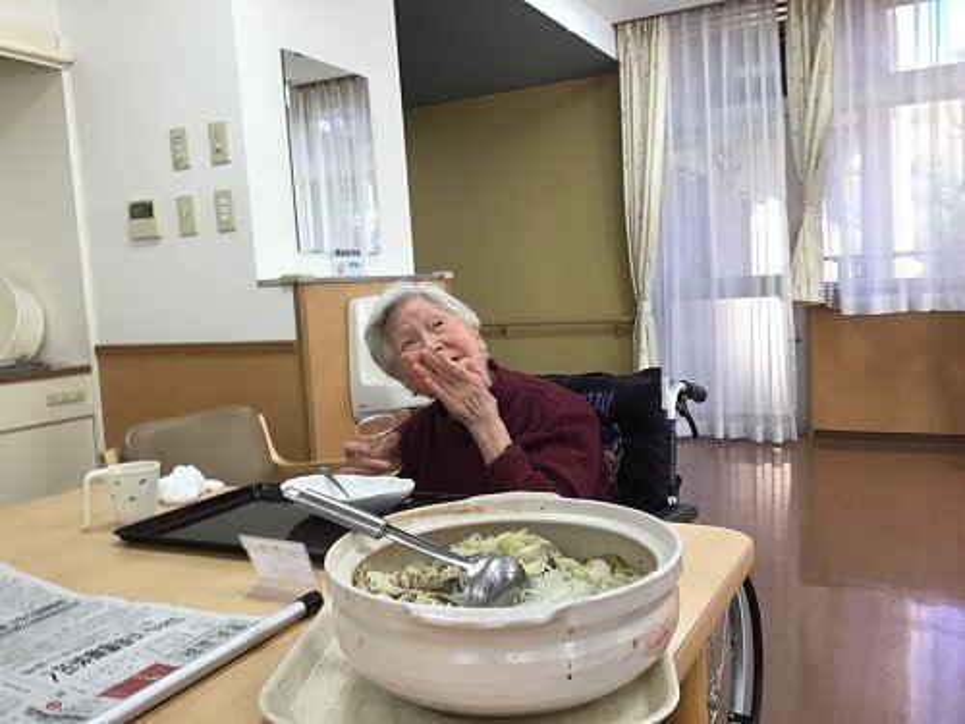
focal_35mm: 31
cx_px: 482
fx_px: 864
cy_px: 362
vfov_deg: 45.4
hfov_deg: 58.4
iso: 25
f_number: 2.4
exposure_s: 1/40
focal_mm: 3.3
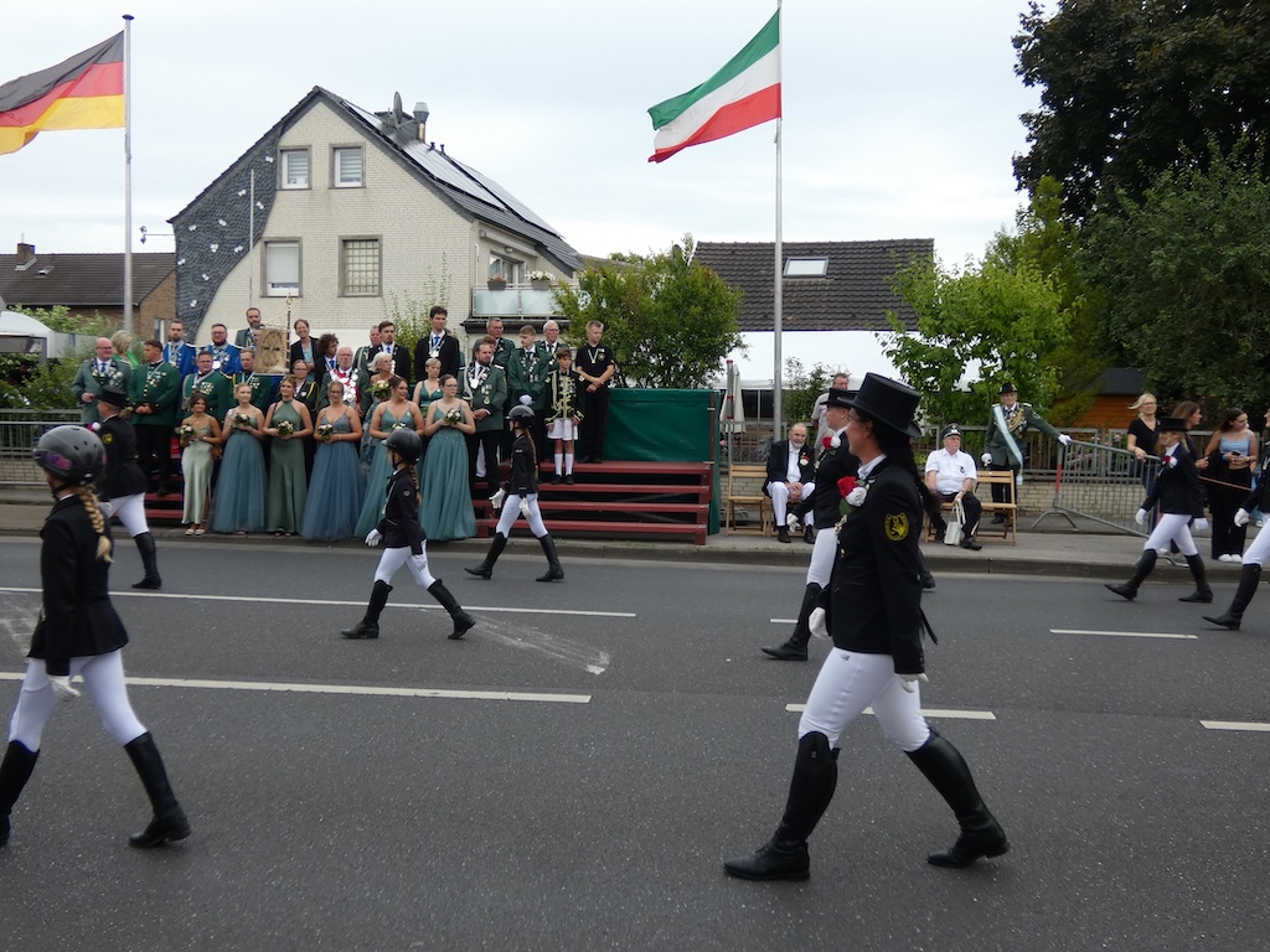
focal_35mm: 32
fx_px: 1174
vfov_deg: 44.2
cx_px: 635
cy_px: 476
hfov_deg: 56.8
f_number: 3.4
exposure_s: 1/320
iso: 80
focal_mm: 5.8
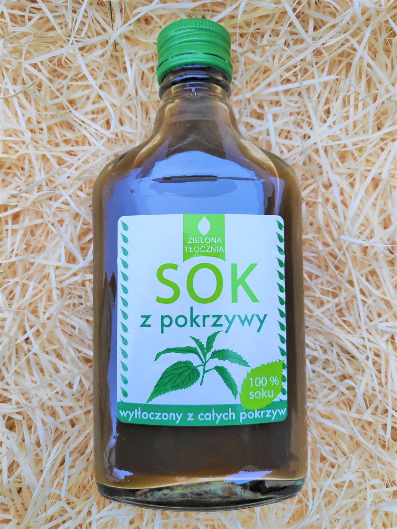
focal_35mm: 20
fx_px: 306
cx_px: 198
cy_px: 264
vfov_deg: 81.7
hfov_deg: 66.0
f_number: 1.9
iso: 268
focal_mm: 3.94
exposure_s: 1/100
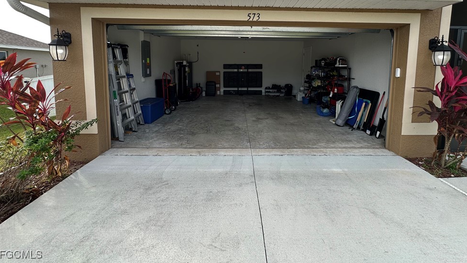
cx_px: 241
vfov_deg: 64.7
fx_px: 198
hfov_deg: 99.3
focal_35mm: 16
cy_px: 81
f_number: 2.2
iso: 40
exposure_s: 1/263
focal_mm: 2.22
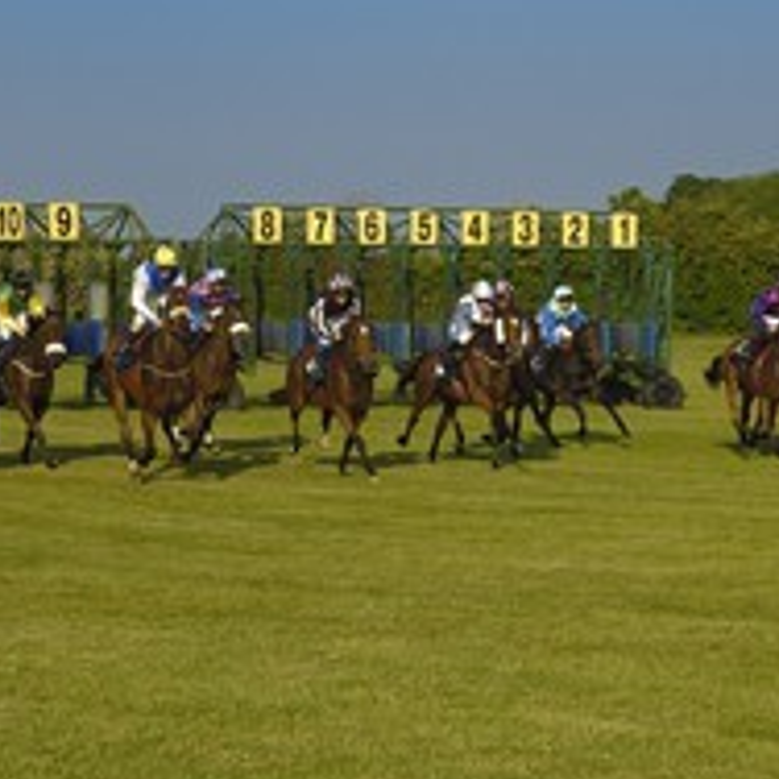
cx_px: 499
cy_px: 327
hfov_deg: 12.7
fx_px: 3488
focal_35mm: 137
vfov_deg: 12.7
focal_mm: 48
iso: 100
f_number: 5
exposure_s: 1/750
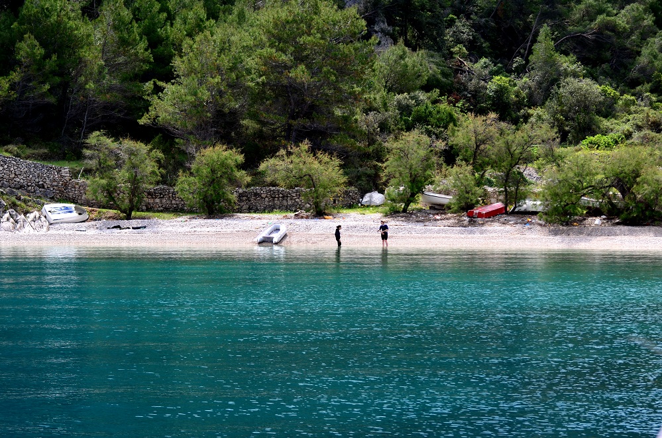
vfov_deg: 13.0
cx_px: 331
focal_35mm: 105
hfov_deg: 19.5
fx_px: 1926
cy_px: 219
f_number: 4.5
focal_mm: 70
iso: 400
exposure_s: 1/1600
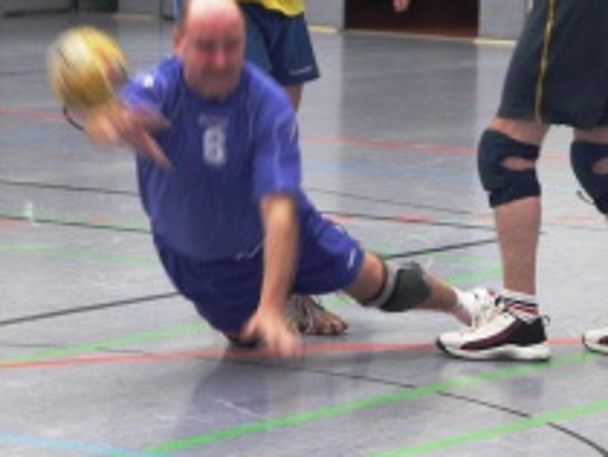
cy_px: 67
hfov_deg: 8.7
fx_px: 4009
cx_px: 423
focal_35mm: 228
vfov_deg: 6.5
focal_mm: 27.6
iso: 200
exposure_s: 1/100
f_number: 3.2
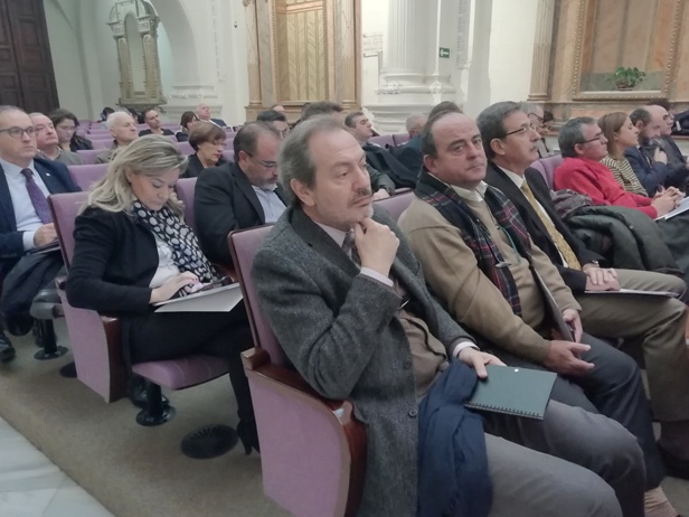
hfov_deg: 65.3
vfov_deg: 51.4
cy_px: 257
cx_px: 344
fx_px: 537
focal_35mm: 27
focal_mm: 3.46
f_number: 2.2
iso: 500
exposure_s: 1/16.7
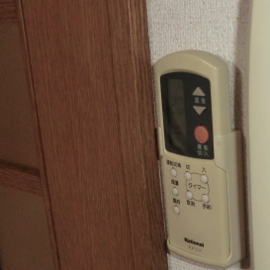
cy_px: 158
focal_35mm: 60
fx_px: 529
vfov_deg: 28.6
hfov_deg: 26.8
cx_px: 279
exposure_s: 1/40
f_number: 3.5
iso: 250
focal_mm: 5.2
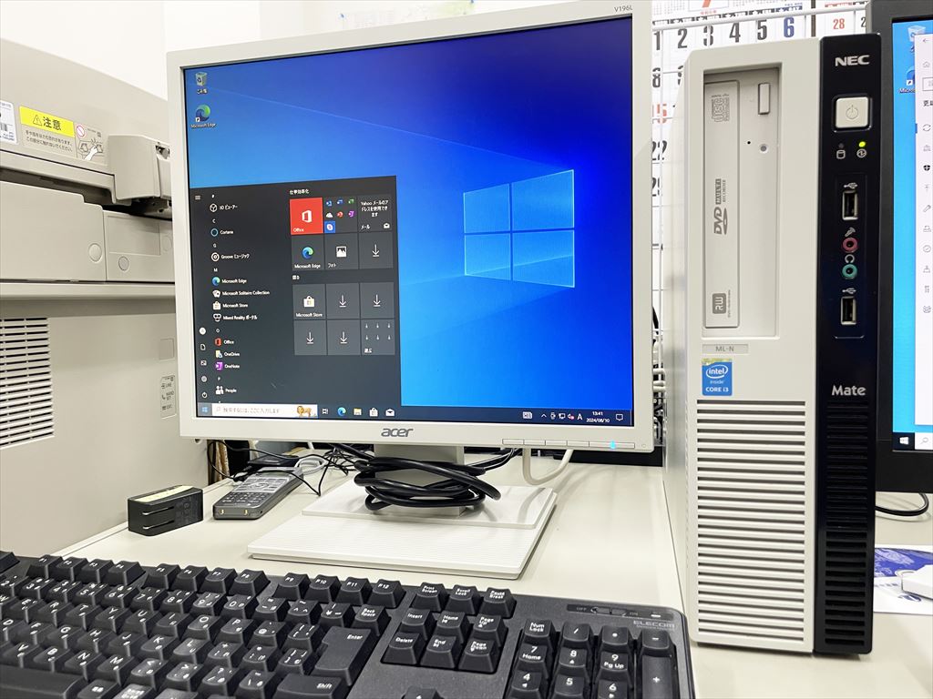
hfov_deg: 67.3
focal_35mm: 26
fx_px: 701
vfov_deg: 53.1
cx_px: 466
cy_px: 350
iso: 80
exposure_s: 1/60
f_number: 1.6
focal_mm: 4.2
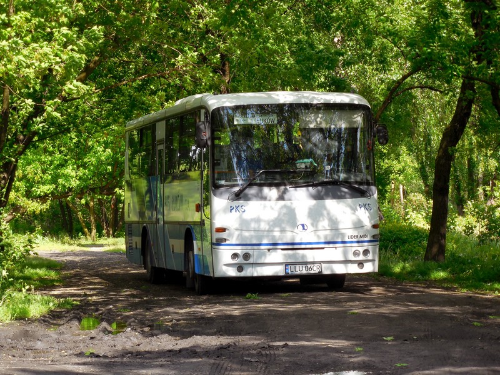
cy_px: 188
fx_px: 2181
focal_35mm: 151
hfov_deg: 13.1
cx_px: 250
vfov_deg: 9.8
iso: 125
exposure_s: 1/125
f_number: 4.9
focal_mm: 27.2
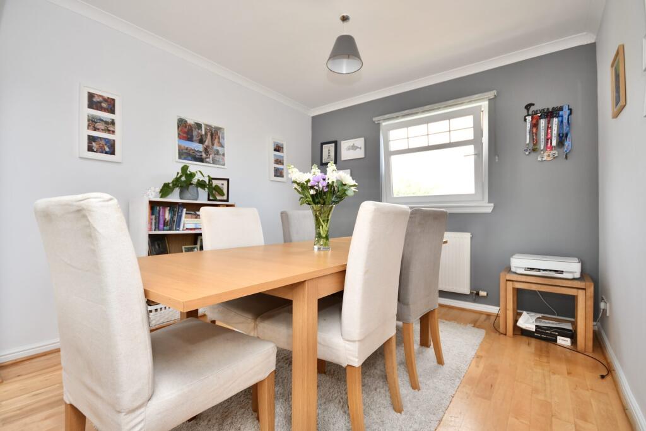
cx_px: 323
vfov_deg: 77.3
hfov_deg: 100.4
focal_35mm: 15
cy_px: 216
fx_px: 269
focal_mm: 10
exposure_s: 1/80
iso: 200
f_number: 4
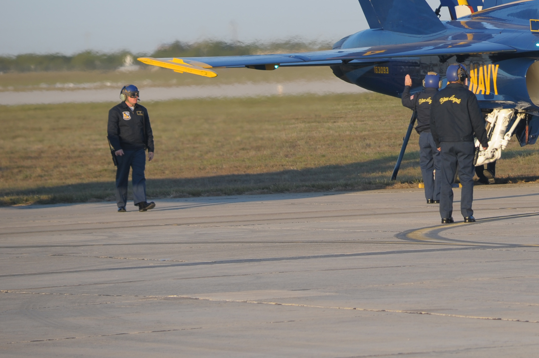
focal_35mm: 301
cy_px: 34
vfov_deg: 4.6
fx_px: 4503
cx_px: 504
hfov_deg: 6.8
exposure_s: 1/250
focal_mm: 155
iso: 200
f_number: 7.1
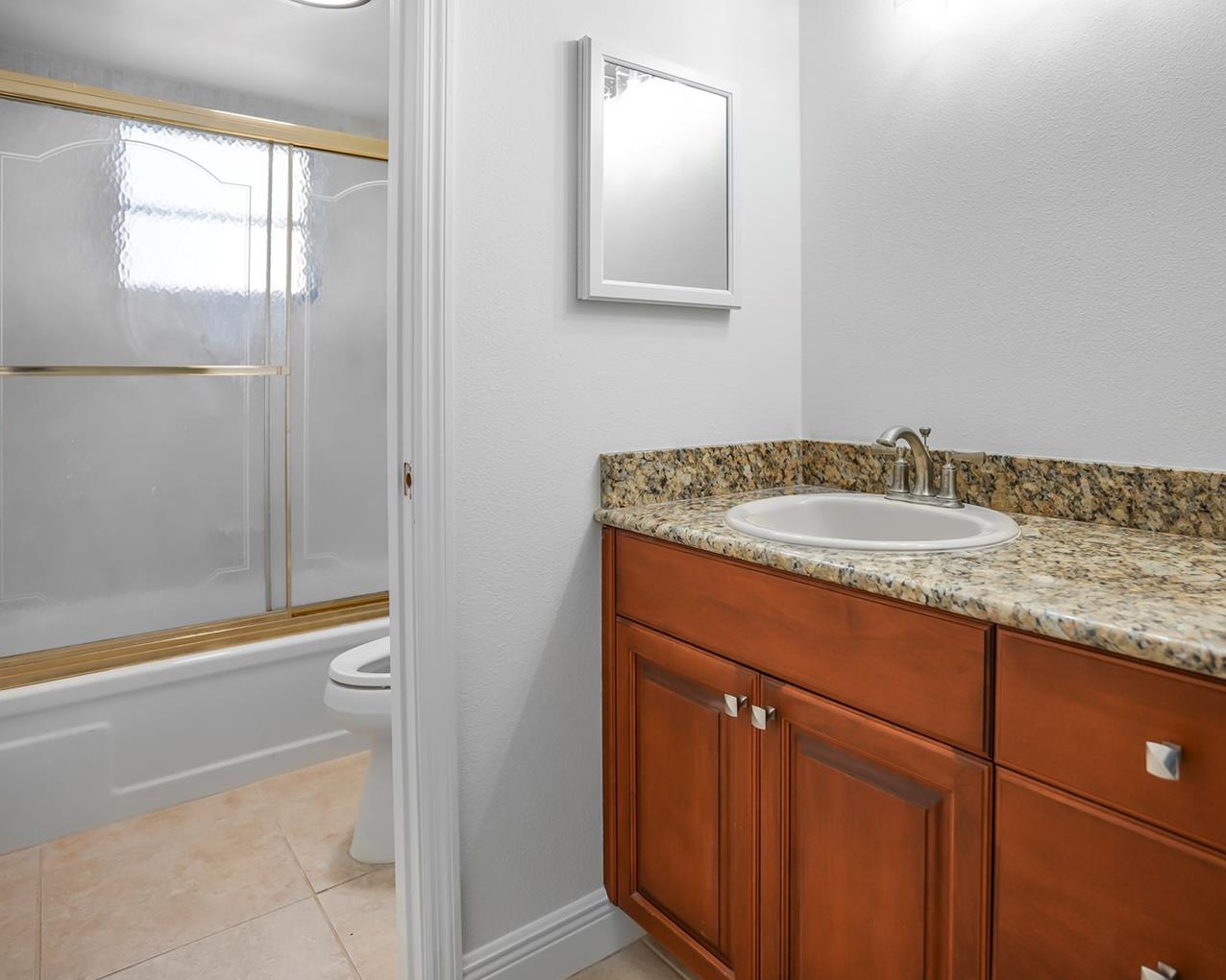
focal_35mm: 20
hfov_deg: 79.7
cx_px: 715
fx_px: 726
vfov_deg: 68.1
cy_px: 495
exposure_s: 1/250
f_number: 2.8
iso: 800
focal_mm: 17
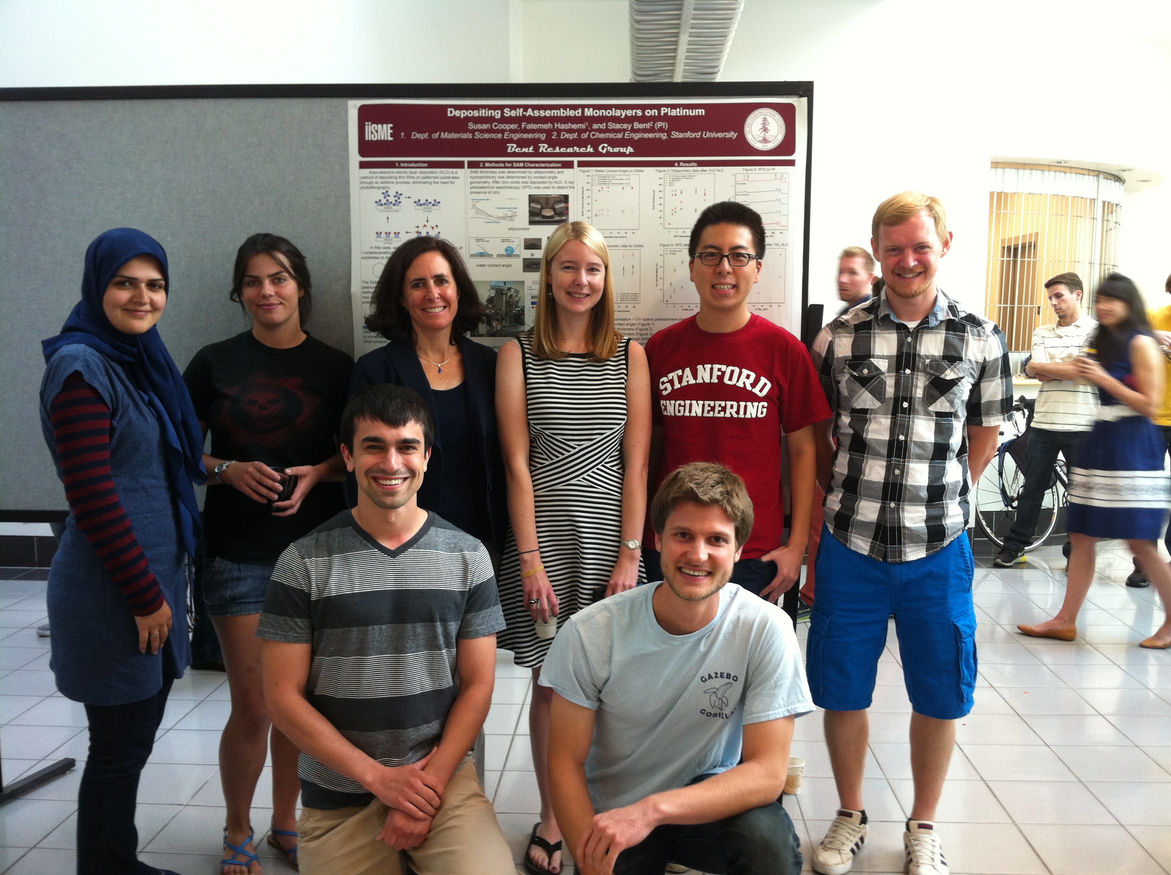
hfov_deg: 52.7
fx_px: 1182
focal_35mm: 35
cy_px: 438
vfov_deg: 40.6
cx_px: 586
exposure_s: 1/17
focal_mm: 3.85
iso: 80
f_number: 2.8
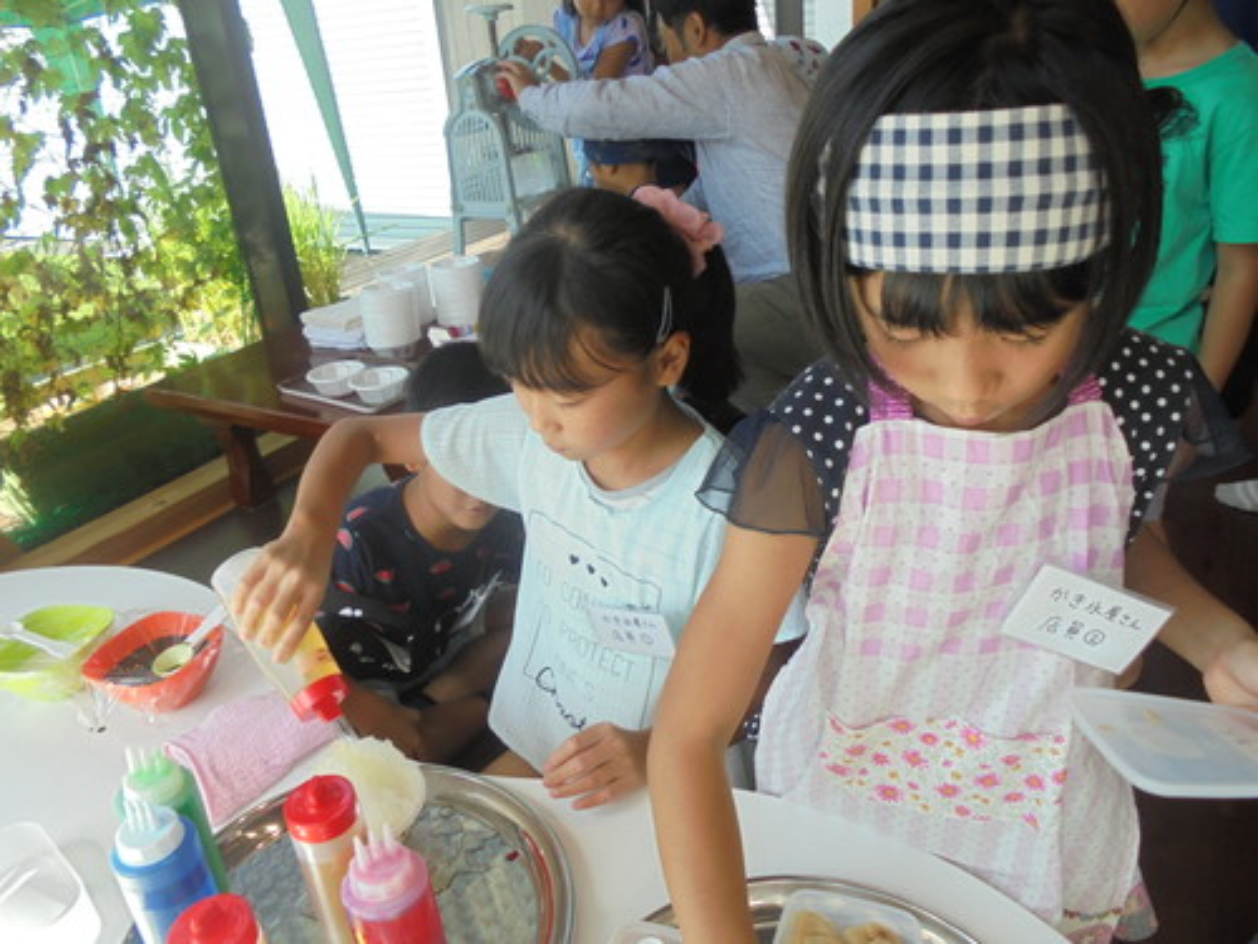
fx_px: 945
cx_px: 629
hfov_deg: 67.3
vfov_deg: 53.1
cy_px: 472
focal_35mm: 26
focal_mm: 4.6
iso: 100
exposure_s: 1/125
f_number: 3.5
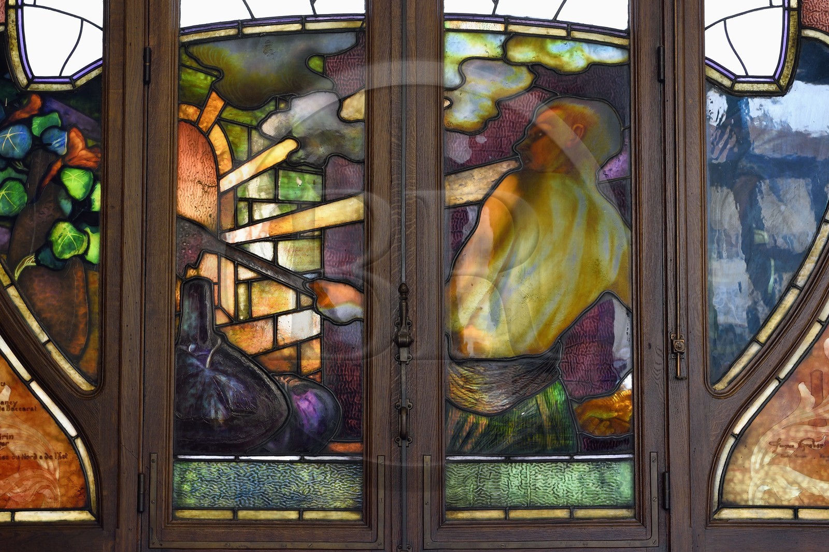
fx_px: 1335
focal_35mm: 58
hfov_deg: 34.5
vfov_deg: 23.4
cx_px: 414
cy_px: 276
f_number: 6.3
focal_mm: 58
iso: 800
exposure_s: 1/60
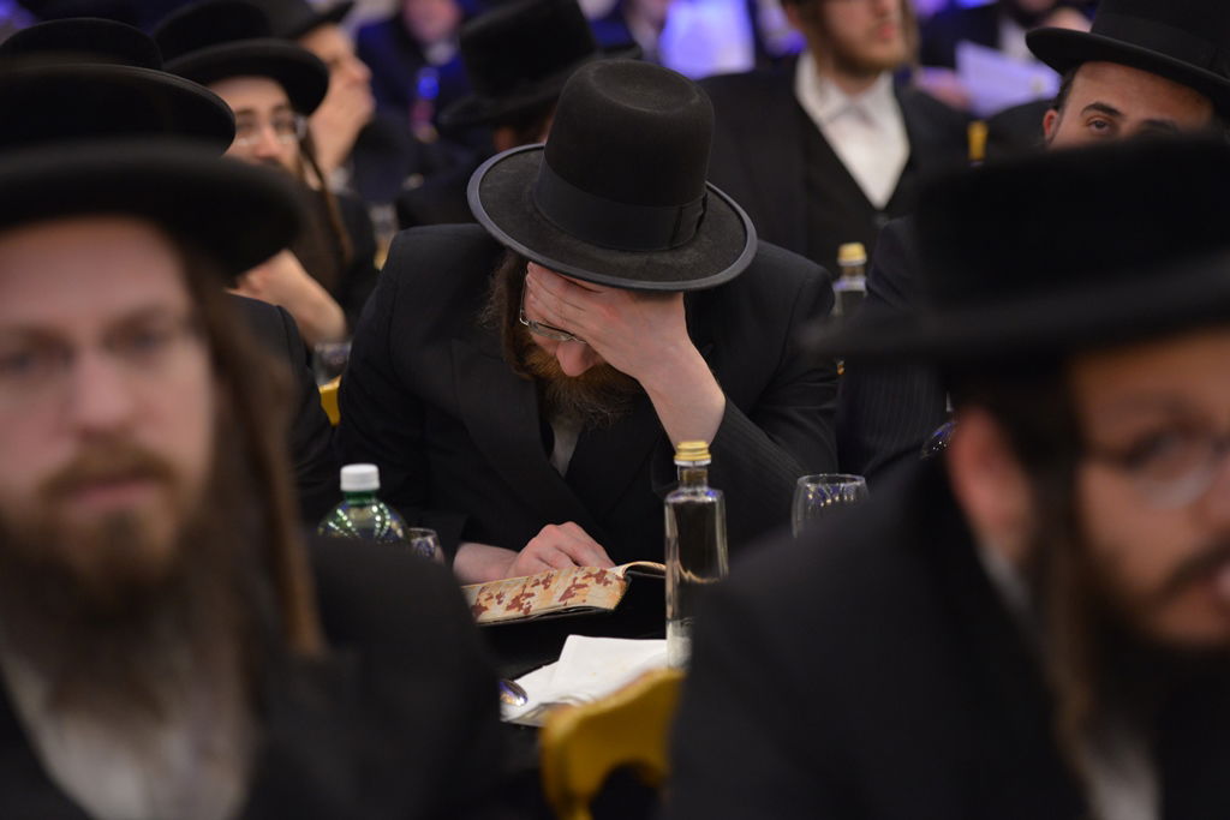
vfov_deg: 13.0
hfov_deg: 19.5
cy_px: 410
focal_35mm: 105
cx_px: 615
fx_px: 3588
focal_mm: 105
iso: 2000
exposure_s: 1/100
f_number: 2.8
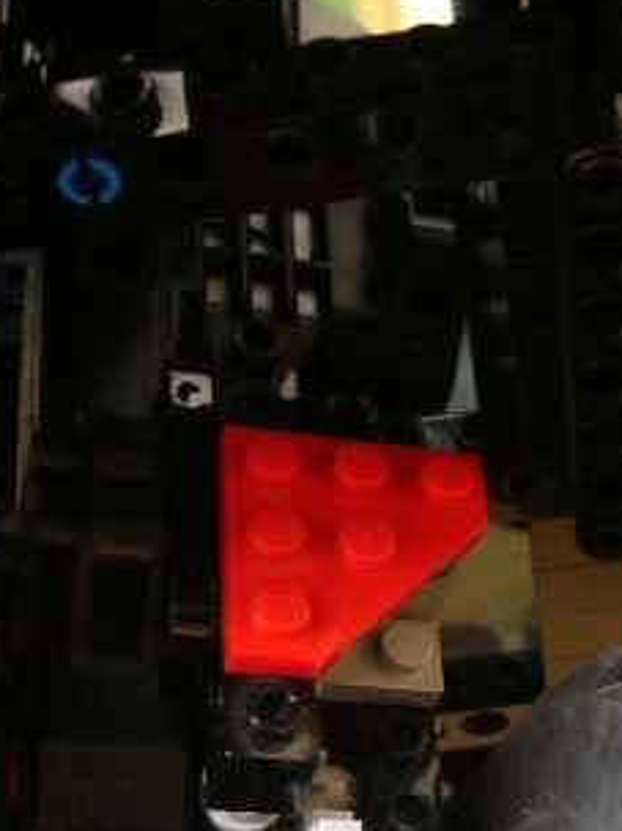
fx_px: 1702
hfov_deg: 20.7
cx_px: 374
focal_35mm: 71
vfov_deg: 26.2
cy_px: 804
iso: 200
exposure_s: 1/8
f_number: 2.8
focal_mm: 5.8
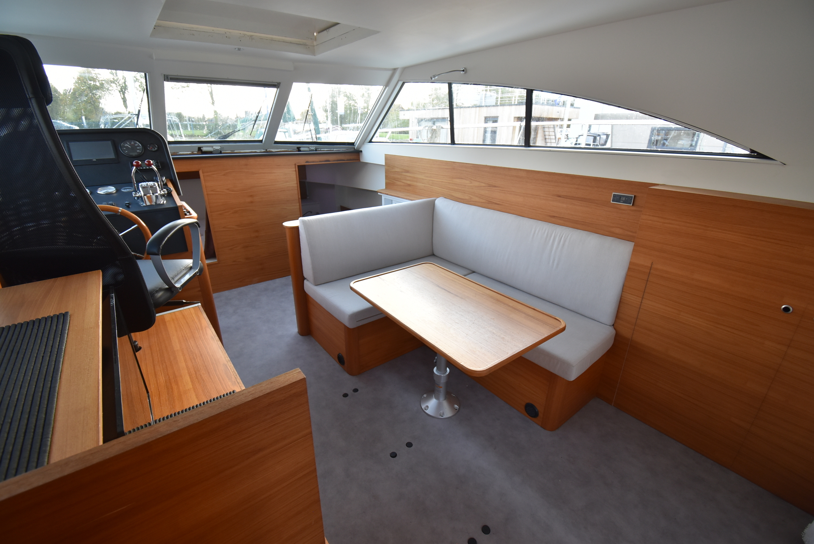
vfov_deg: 77.4
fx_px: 339
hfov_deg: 100.3
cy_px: 272
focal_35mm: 15
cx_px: 407
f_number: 4.5
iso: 400
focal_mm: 10
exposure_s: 1/80
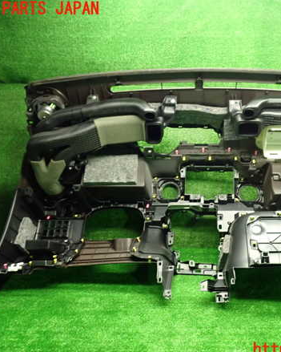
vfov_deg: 45.8
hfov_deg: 36.8
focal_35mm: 40
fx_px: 416
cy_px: 180
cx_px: 194
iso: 400
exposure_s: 1/30
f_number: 2.3
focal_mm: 5.4
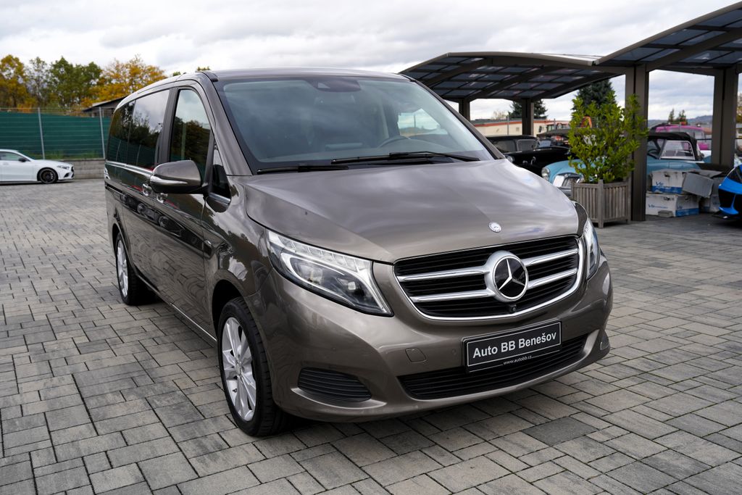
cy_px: 248
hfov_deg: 55.8
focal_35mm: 34
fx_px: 701
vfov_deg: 38.9
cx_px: 371
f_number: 5.6
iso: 100
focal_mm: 34
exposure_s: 1/125
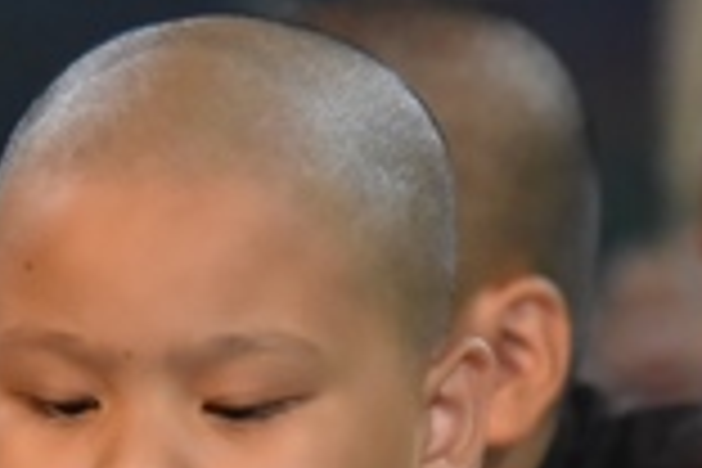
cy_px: 810
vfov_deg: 2.7
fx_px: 9749
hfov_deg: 4.1
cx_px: 36
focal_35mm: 500
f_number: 4.5
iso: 5000
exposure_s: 1/125
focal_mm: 120
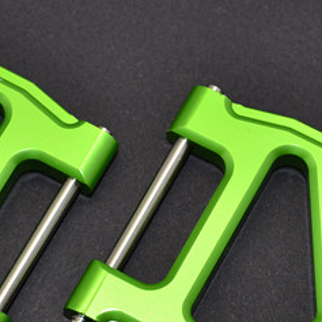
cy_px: 232
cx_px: 115
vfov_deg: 10.2
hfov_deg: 10.2
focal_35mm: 172
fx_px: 1810
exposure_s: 1/60
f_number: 9
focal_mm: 40
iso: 100
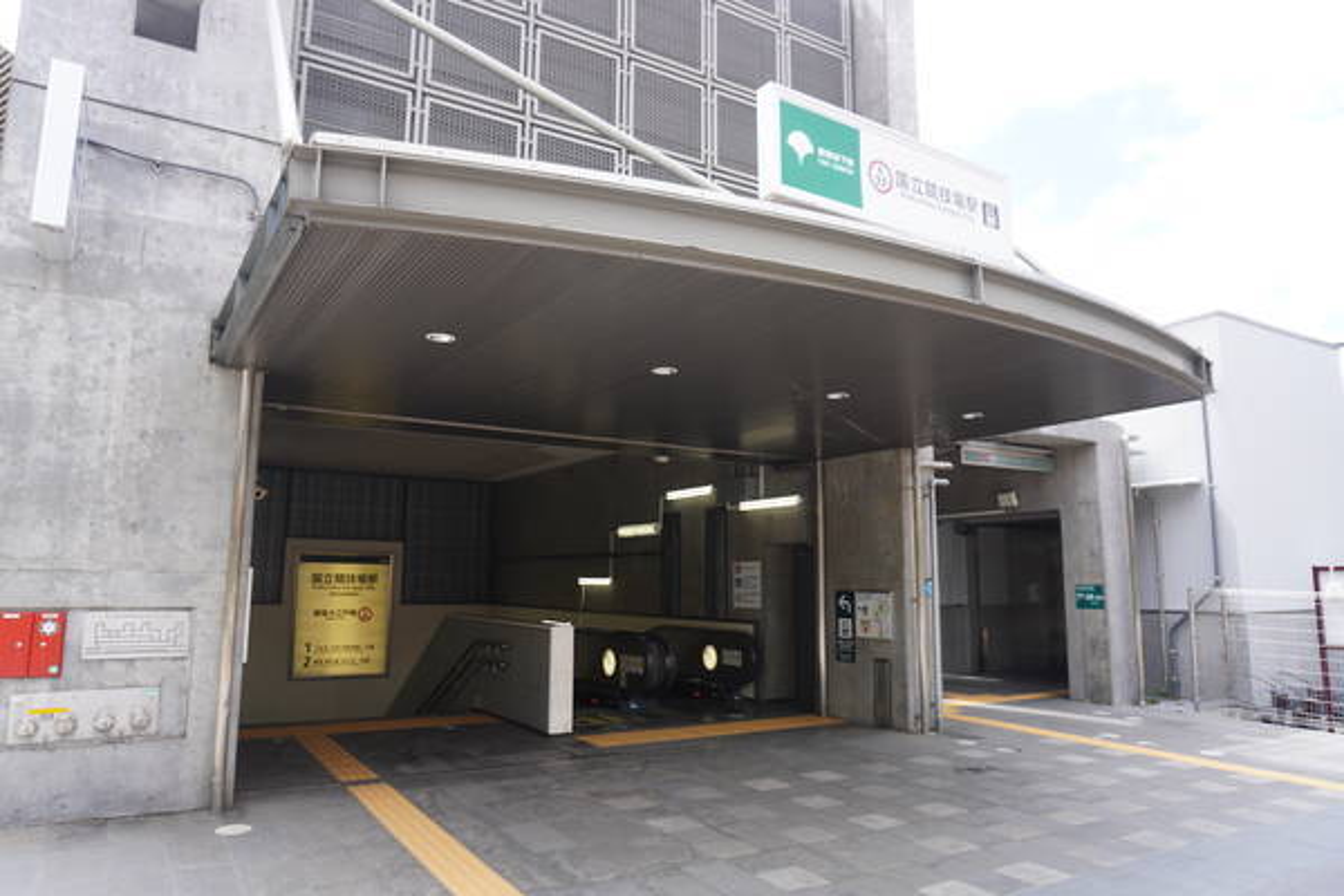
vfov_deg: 53.1
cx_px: 672
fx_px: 896
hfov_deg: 73.7
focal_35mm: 24
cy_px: 448
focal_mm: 16
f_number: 5
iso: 100
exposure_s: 1/160
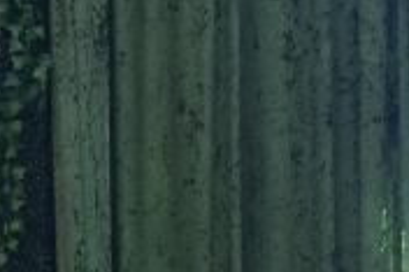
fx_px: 1362
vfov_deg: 11.3
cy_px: 231
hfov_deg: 15.2
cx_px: -284
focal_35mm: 120
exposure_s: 1/17
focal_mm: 4.15
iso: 64
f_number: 2.2
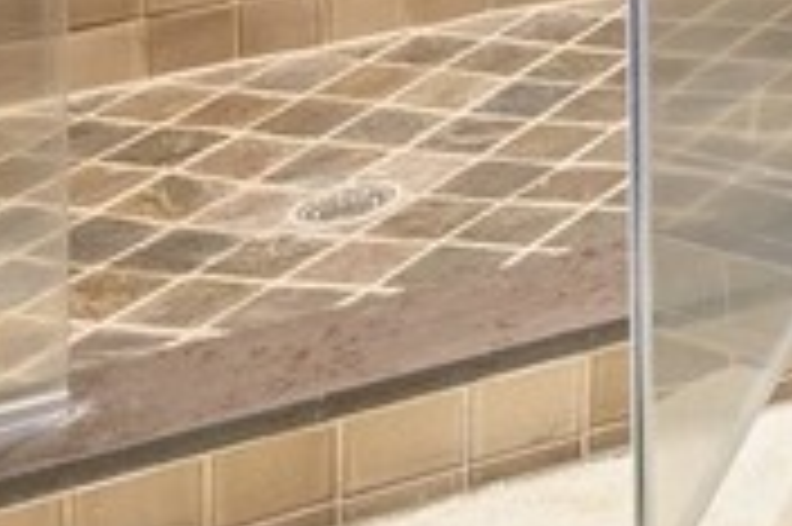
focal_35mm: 102
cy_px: -778
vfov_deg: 11.0
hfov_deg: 15.7
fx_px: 2244
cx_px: 1591
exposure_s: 1/1.25
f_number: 8
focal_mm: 16.5
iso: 400
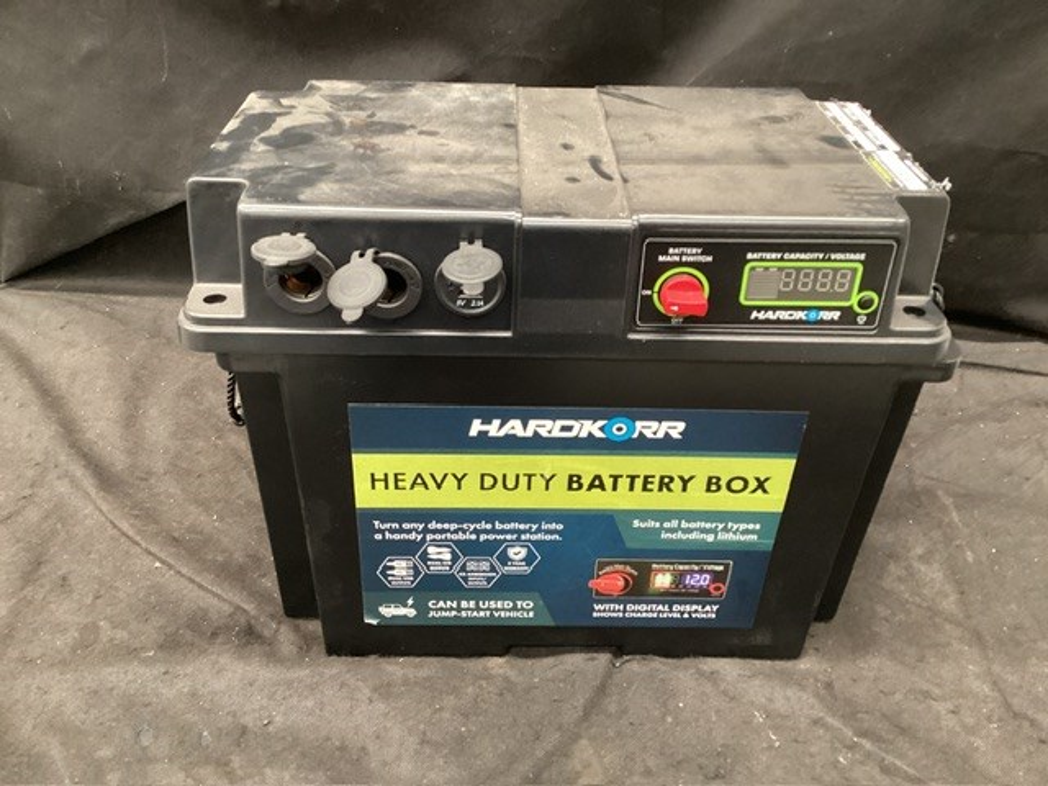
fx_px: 939
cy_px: 393
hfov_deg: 58.4
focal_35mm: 31
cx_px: 524
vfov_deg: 45.4
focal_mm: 3.3
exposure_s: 1/40
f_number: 2.4
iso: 400
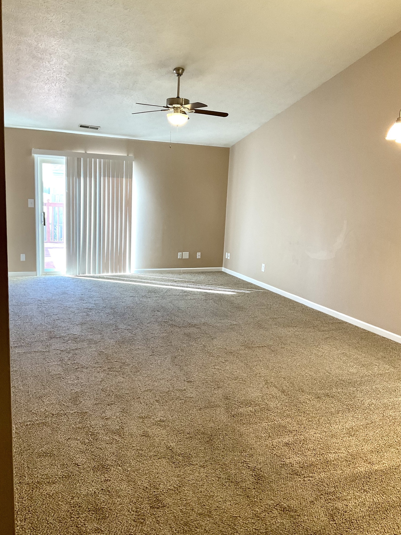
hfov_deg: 46.8
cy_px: 272
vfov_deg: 60.0
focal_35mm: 30
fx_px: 463
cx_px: 194
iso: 100
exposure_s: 1/60
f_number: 1.8
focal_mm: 3
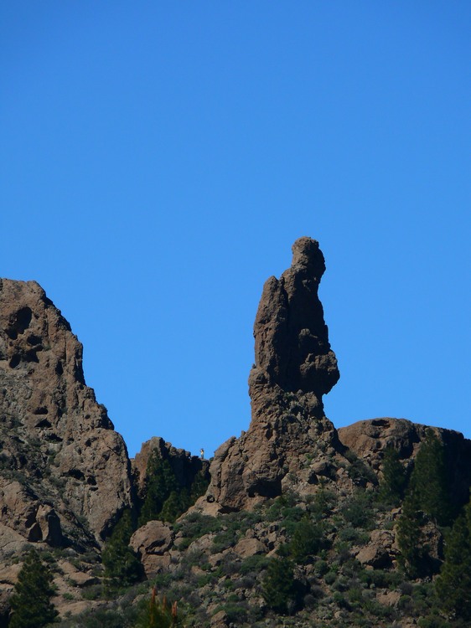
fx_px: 7624
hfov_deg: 3.5
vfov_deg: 4.7
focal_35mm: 420
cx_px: 236
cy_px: 314
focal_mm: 88.8
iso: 100
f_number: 5.6
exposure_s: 1/250
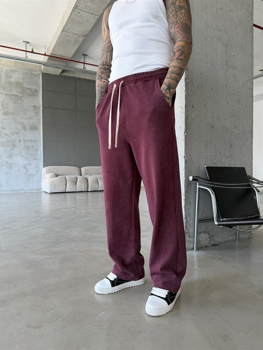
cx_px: 132
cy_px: 175
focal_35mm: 24
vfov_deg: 71.6
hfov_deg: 56.8
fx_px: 243
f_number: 1.78
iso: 100
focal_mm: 6.76
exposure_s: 1/121
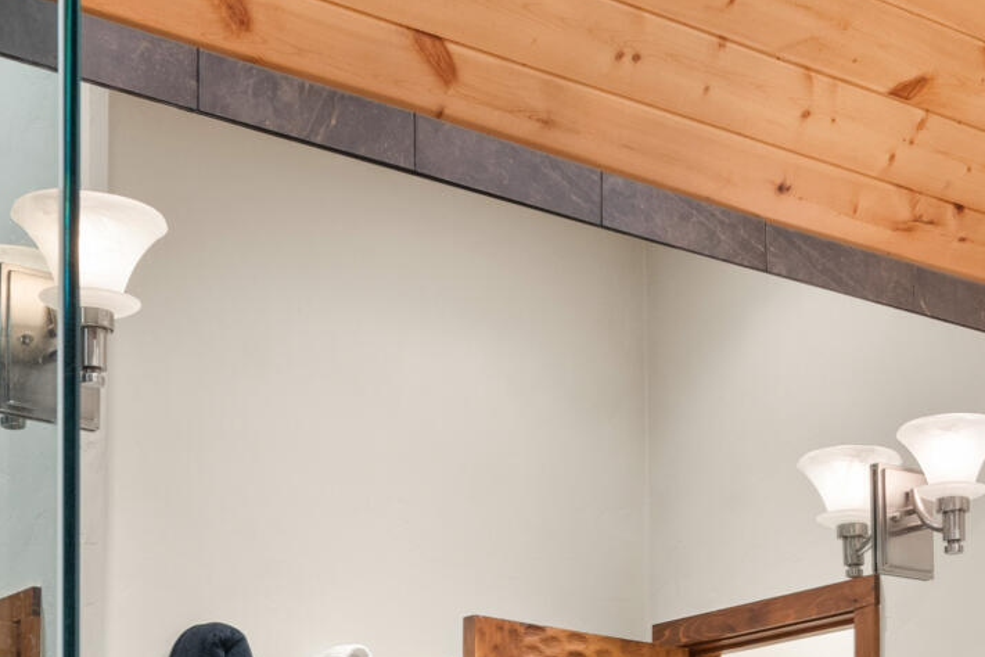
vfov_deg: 16.0
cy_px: 1062
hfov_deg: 26.5
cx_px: 658
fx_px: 2079
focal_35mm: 76
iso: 500
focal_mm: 18
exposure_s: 1/1.25
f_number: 7.1
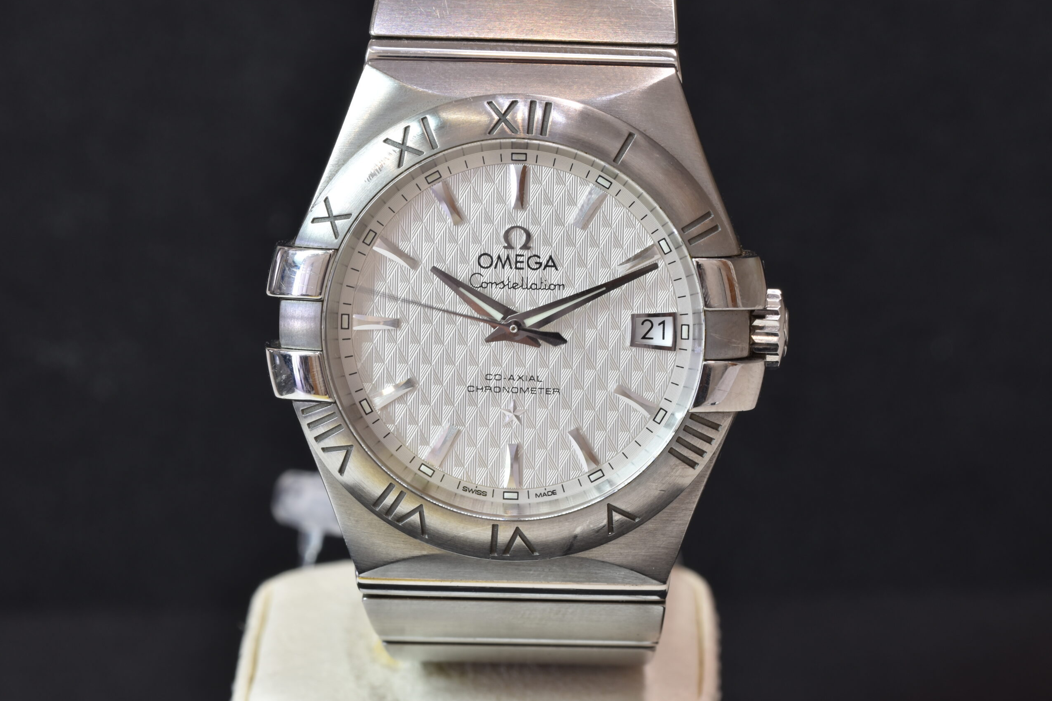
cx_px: 529
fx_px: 3974
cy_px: 351
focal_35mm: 136
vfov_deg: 10.1
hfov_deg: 15.1
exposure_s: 1/2.5
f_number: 14
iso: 100
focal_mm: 90
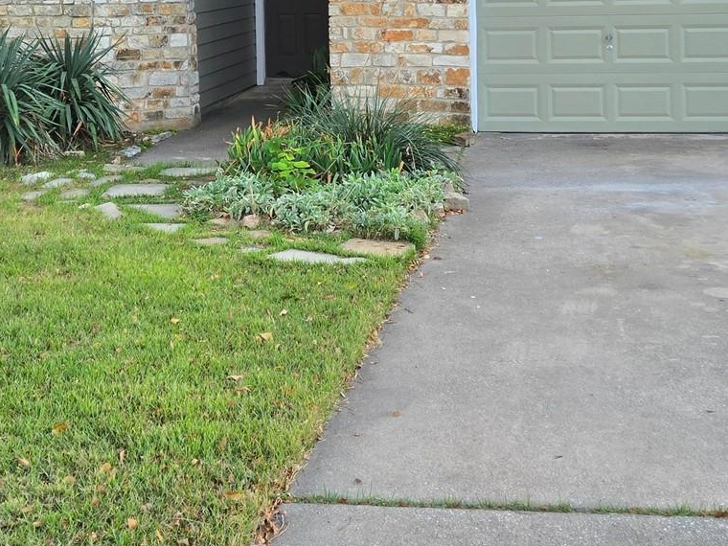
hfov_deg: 31.2
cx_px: 332
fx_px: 1304
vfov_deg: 22.8
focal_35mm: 62
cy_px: 15
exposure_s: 1/180
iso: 64
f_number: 1.8
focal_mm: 5.4
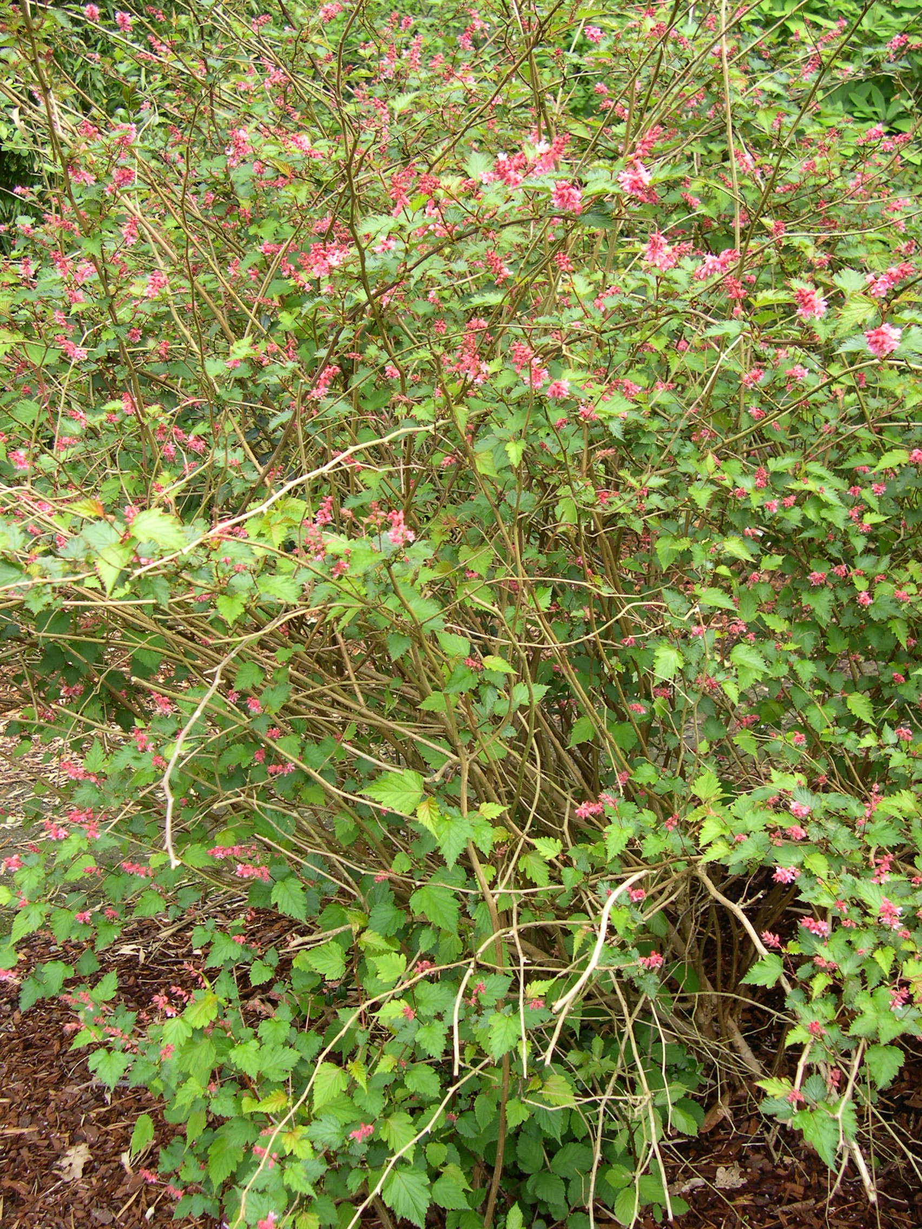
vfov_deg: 49.0
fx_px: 1350
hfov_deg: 37.7
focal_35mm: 38
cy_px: 614
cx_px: 461
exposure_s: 1/163
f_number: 2.8
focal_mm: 8
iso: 100
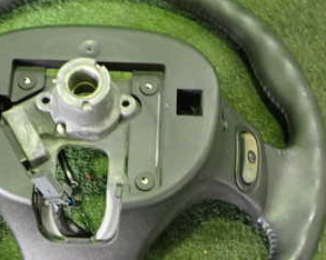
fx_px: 579
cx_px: 81
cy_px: 160
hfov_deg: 30.9
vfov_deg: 25.3
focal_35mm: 60
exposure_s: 1/30
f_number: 2.3
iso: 640
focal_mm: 5.4
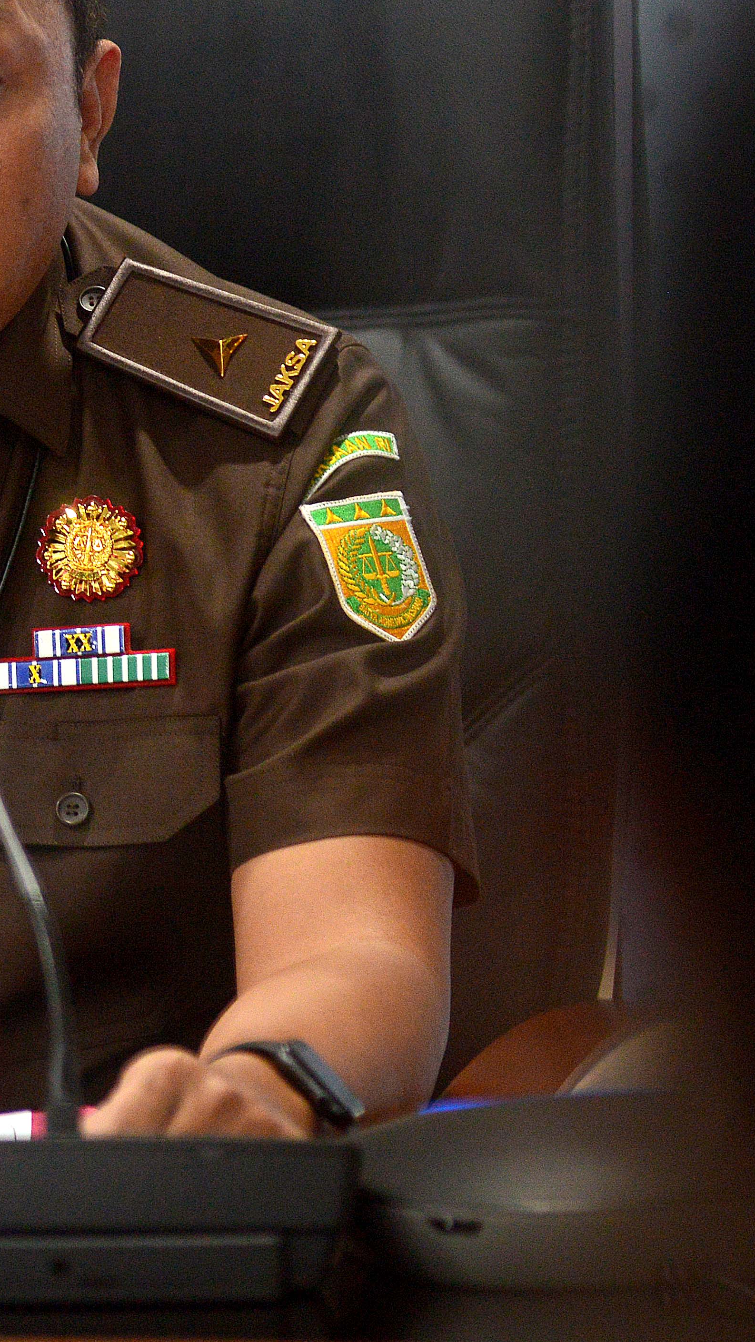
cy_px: 453
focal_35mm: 380
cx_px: -140
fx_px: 13526
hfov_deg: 3.2
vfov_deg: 5.7
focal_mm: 170
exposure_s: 1/125
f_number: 3.5
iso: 1600
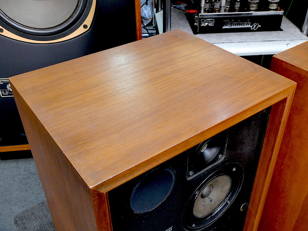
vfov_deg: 40.7
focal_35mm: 35
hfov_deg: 52.6
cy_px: 116
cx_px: 154
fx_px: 311
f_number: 6.3
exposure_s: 1/6
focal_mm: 6.3
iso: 400
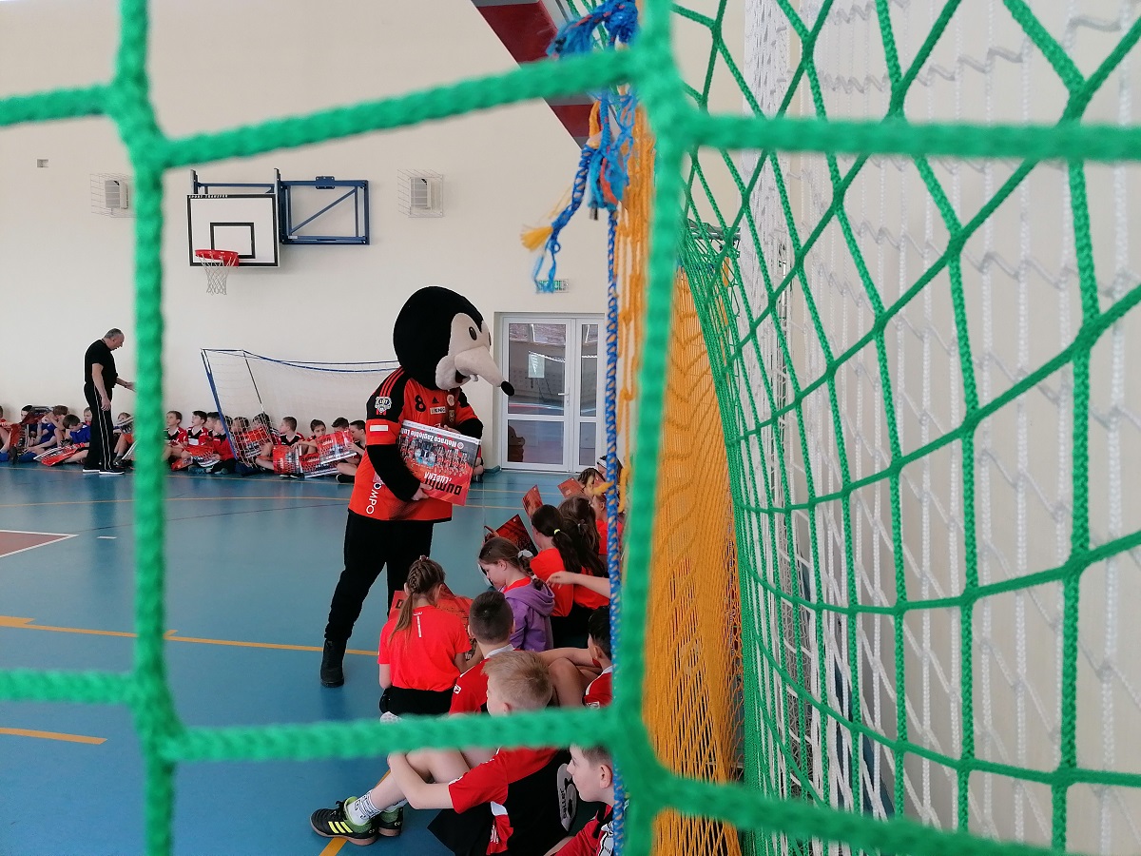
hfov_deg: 65.3
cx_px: 570
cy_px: 428
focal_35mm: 27
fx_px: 890
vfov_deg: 51.4
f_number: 1.8
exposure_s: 1/100
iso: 100
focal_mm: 4.75
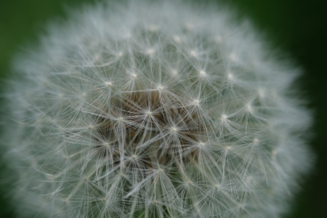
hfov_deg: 22.6
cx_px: 164
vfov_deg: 15.2
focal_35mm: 90
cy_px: 109
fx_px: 817
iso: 160
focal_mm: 60
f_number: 3.6
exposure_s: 1/160
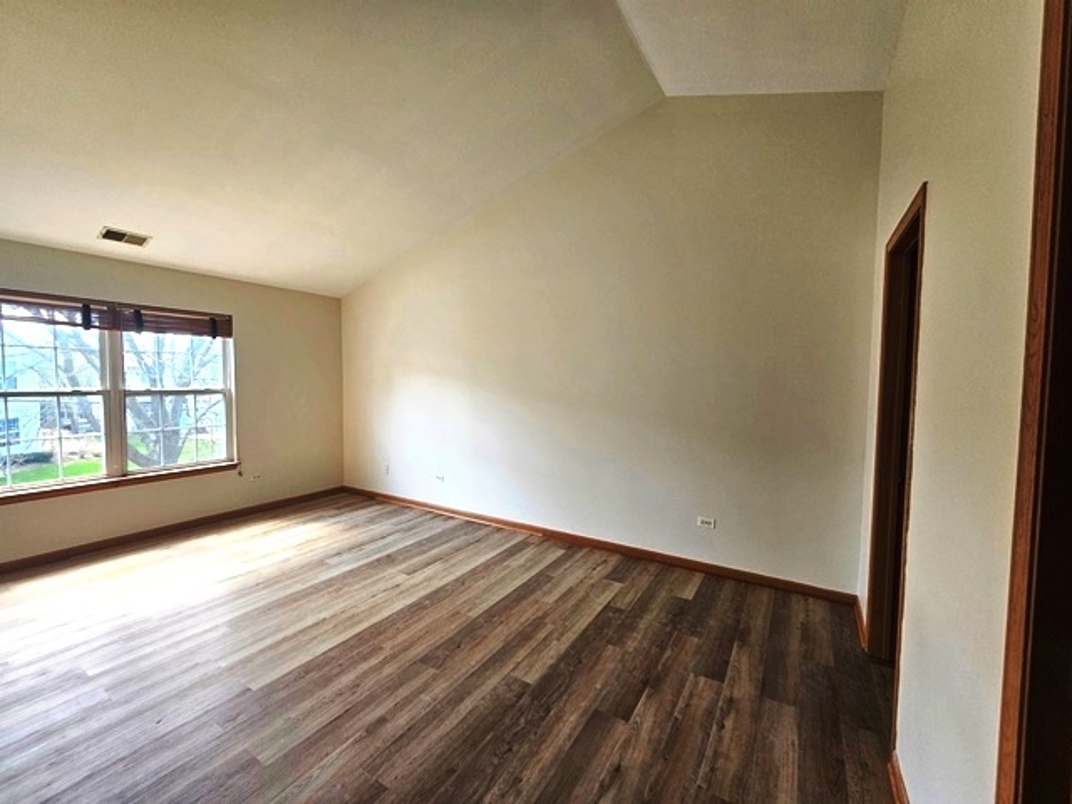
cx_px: 536
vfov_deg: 89.9
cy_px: 402
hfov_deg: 106.2
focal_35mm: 13
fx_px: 403
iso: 100
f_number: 2.2
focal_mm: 2.2
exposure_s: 1/77
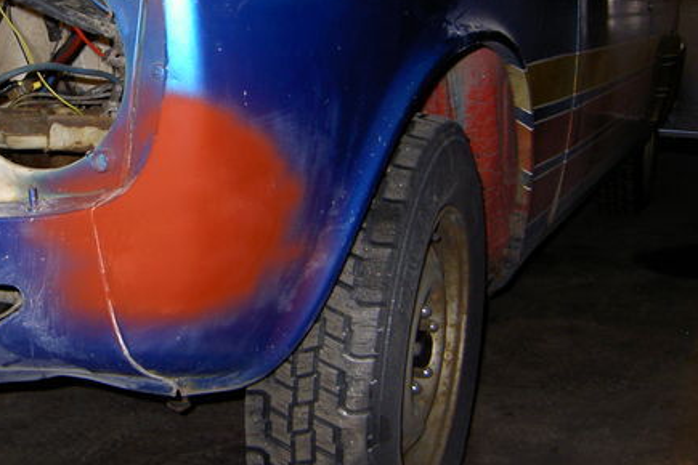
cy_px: 159
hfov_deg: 37.4
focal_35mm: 52
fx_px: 1008
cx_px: 188
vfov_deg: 25.9
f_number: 2.8
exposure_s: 1/60
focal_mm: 5.6
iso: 100
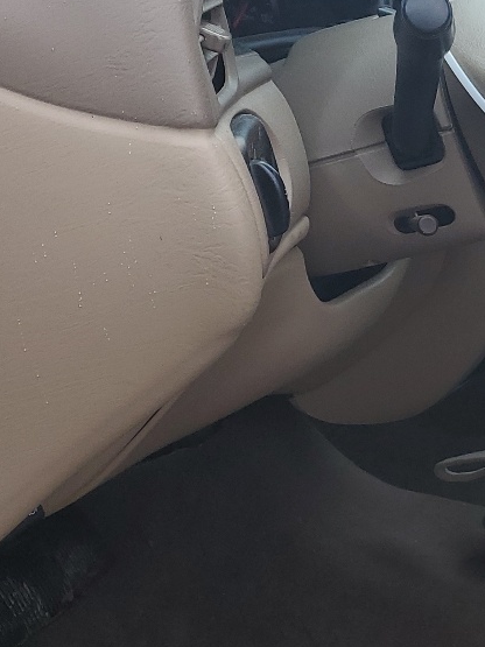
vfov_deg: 26.0
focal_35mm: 75
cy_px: 363
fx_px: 1402
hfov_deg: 17.2
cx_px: 779
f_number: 1.5
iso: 50
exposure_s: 1/294
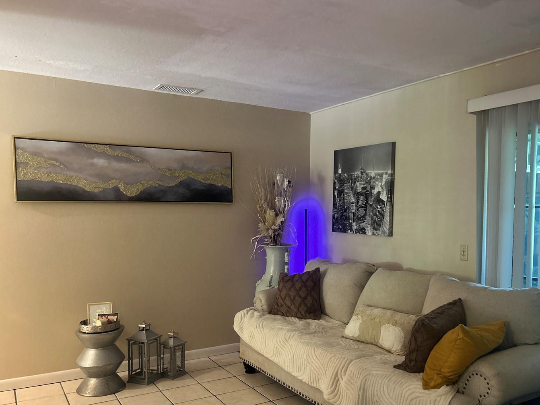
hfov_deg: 58.2
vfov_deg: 45.2
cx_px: 298
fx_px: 484
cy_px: 240
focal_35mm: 31
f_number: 1.5
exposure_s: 1/40
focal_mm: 5.7
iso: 400
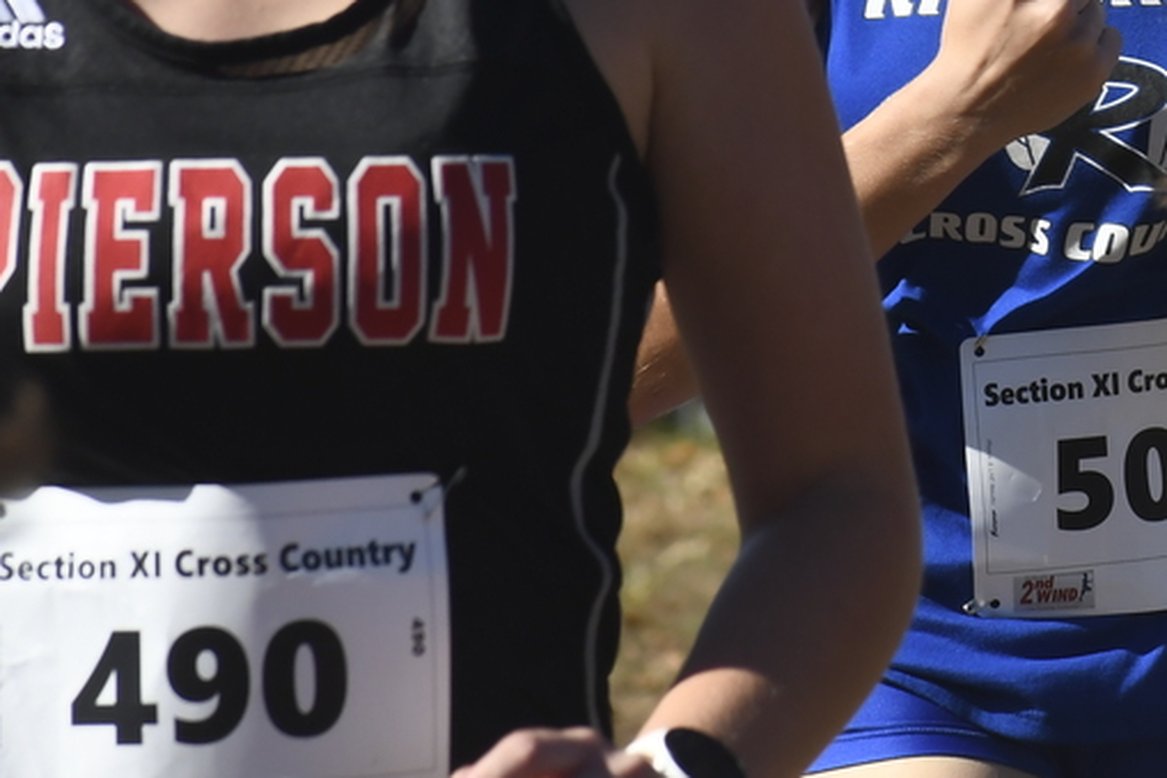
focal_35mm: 575
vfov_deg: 2.4
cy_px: -303
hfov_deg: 3.6
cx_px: 1350
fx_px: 18632
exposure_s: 1/1000
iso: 400
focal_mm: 130
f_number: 8
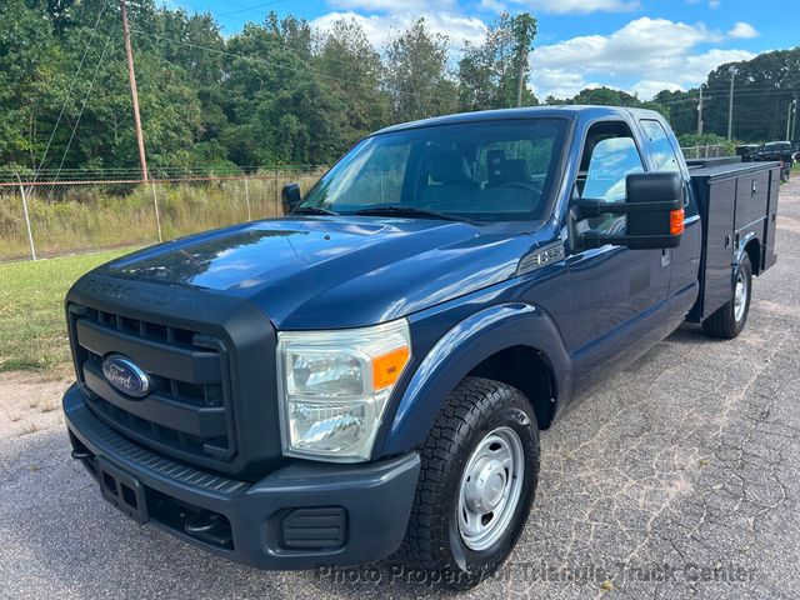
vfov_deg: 53.1
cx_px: 400
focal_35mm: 26
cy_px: 300
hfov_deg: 67.3
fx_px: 601
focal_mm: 5.7
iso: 50
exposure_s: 1/894
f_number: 1.5
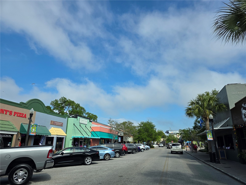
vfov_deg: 58.9
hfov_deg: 73.9
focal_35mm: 23
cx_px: 123
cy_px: 92
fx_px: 163
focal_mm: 6.3
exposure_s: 1/5153
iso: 80
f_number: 1.7
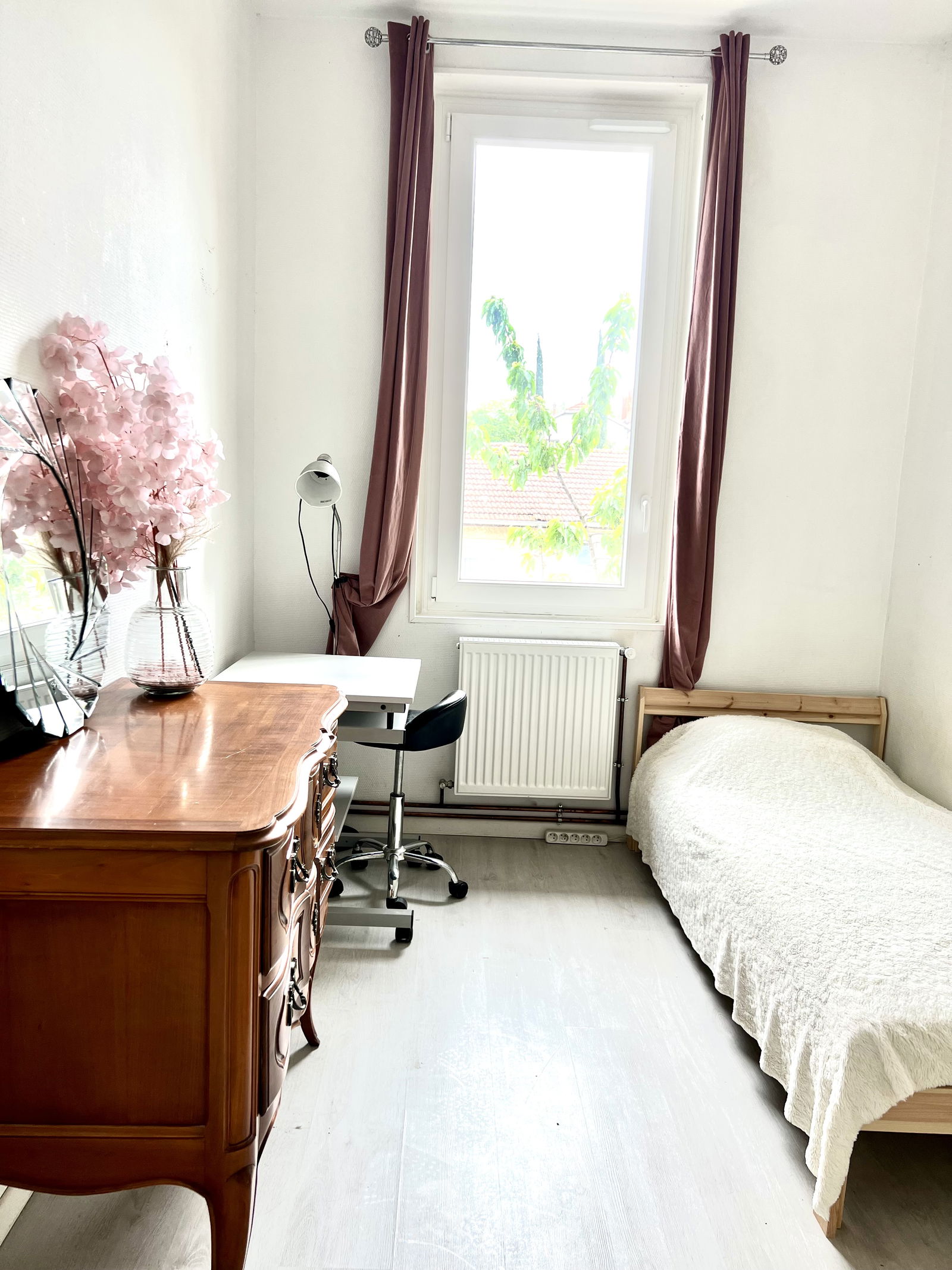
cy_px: 635
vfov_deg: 67.3
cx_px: 476
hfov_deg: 53.1
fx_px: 953
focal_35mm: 26
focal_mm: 5.7
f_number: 1.5
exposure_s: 1/225
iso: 40
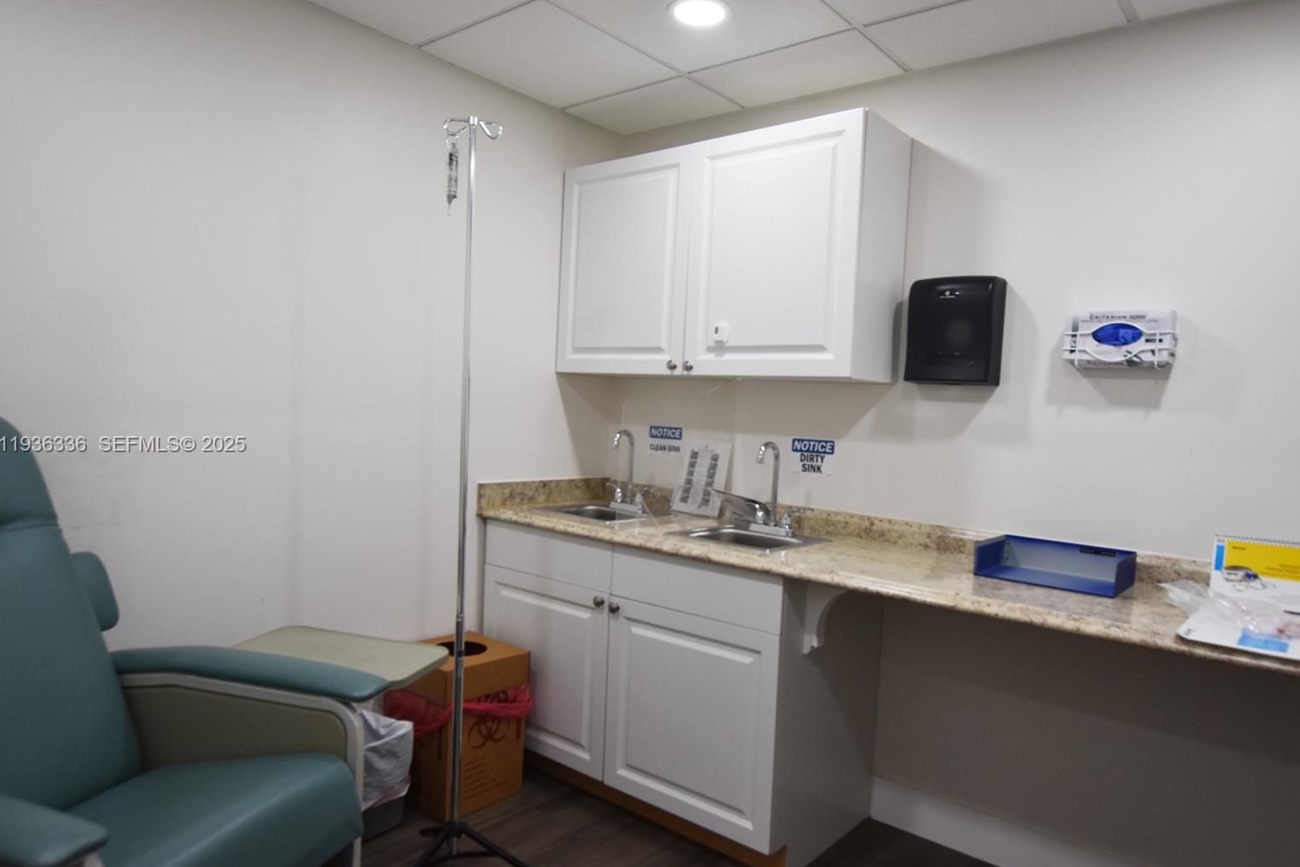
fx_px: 794
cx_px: 661
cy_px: 445
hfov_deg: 78.6
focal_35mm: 22
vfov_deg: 57.2
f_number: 4.5
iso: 400
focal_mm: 14
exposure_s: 1/80
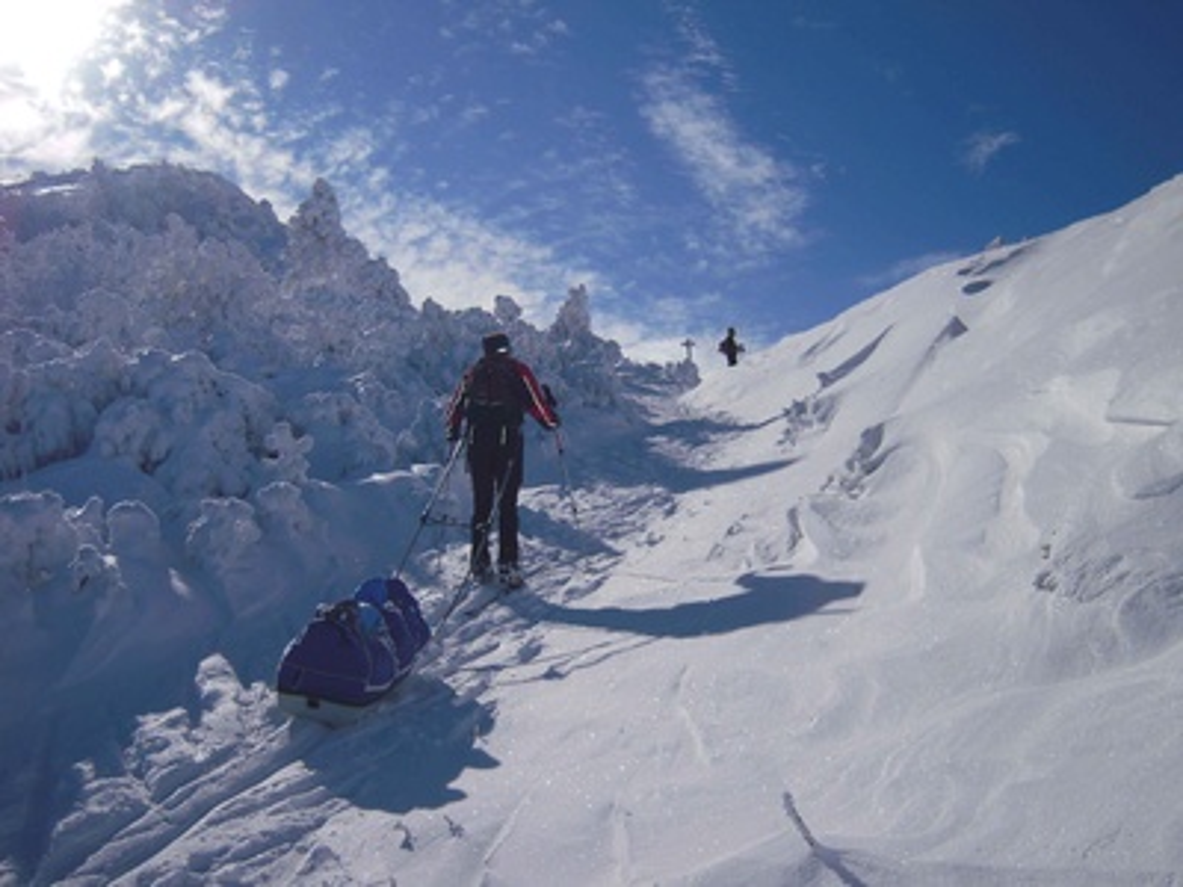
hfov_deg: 45.8
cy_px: 444
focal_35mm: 41
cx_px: 592
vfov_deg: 35.1
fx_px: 1401
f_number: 6.4
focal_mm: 7.3
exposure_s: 1/1250
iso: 100
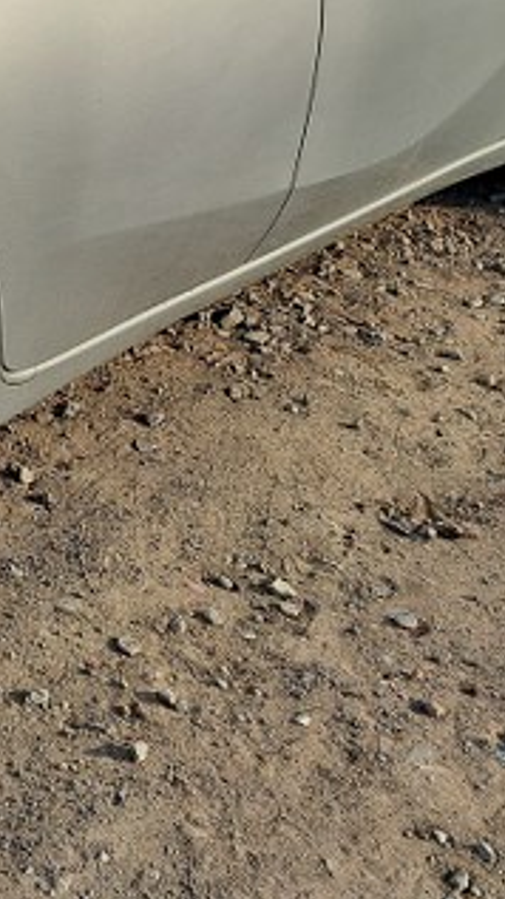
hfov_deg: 16.4
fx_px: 1573
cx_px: -284
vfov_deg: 30.4
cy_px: 77
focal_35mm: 66
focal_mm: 5.23
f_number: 1.8
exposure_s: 1/2288
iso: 50
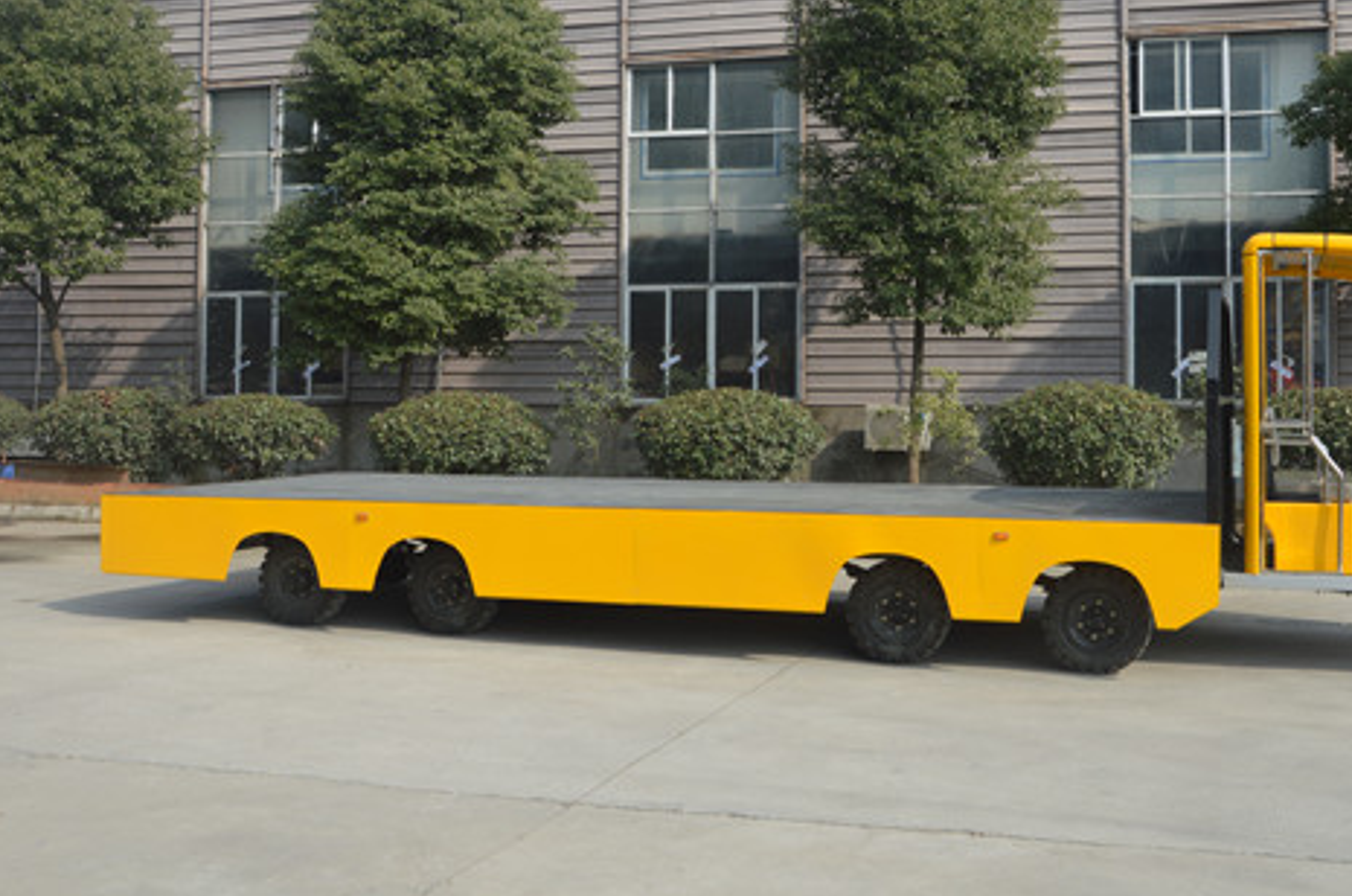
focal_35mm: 41
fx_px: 1523
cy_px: 364
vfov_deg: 32.7
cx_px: 791
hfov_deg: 47.7
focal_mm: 21
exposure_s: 1/250
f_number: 8
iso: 100
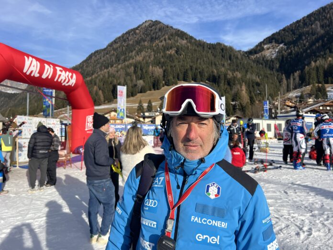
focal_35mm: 26
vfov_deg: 53.1
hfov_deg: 67.3
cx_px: 166
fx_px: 250
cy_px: 125
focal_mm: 5.7
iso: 50
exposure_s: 1/3831
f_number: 1.5
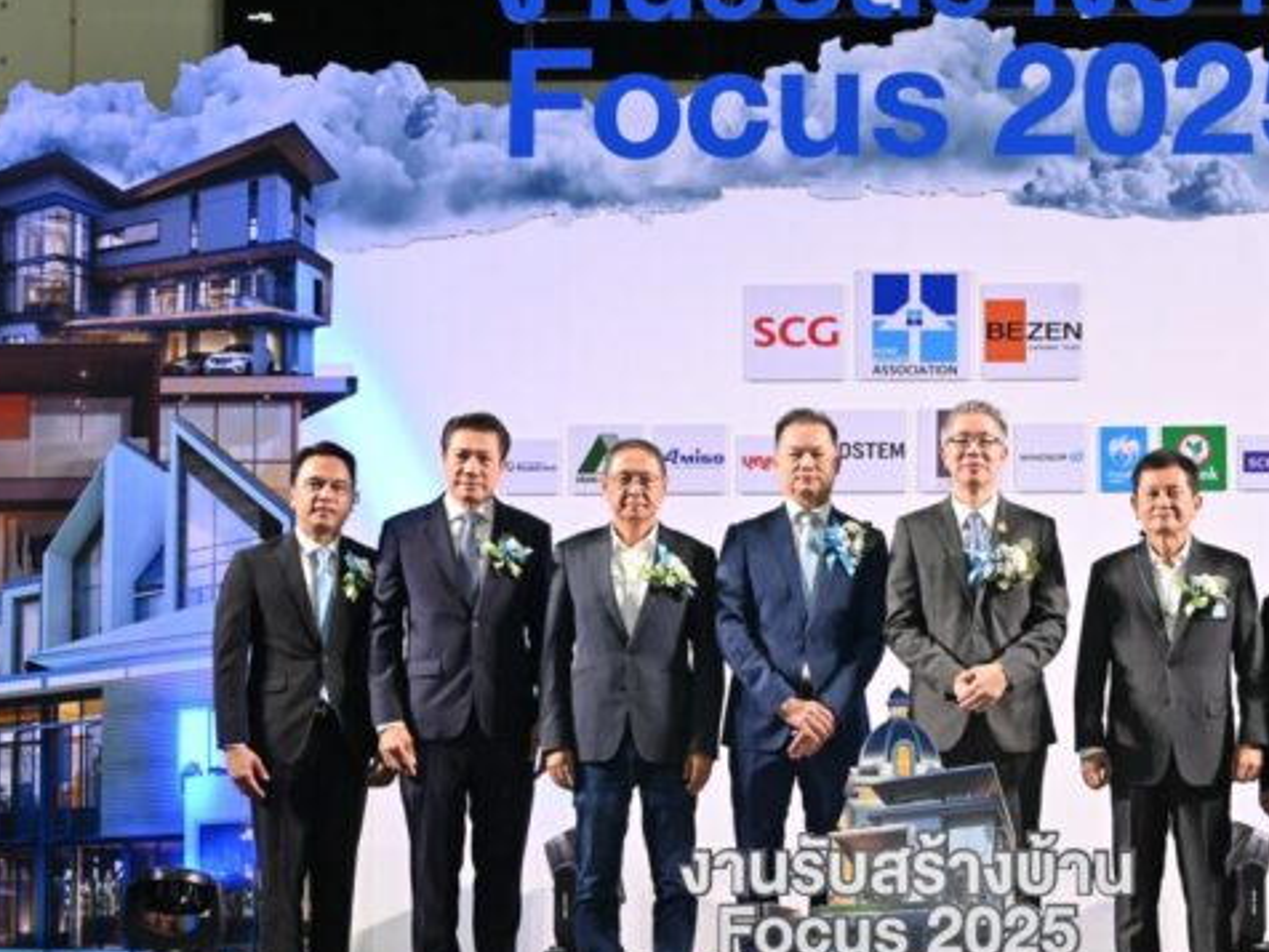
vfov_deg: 23.6
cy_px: 520
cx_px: 981
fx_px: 2273
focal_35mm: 62
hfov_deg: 30.6
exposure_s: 1/200
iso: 2000
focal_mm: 40
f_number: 5.6
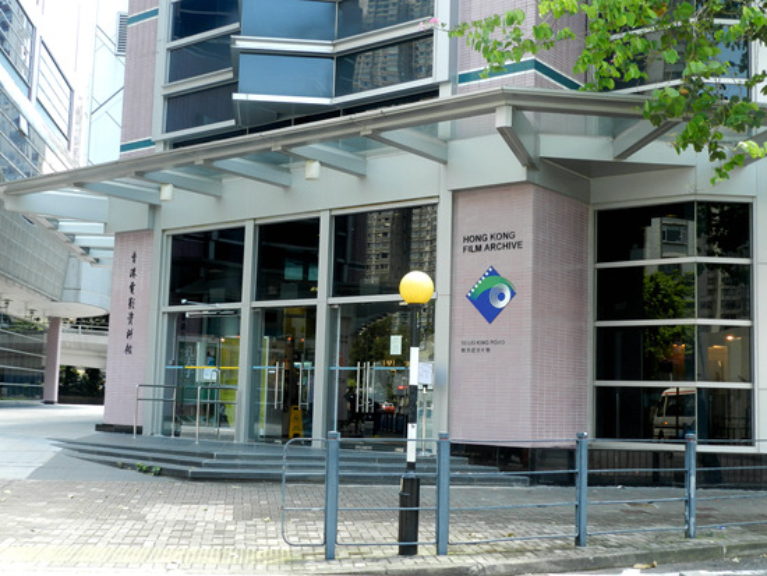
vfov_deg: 31.5
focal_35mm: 46
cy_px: 288
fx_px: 1020
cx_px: 384
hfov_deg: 41.2
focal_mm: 8.1
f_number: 4.2
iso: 160
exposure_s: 1/100
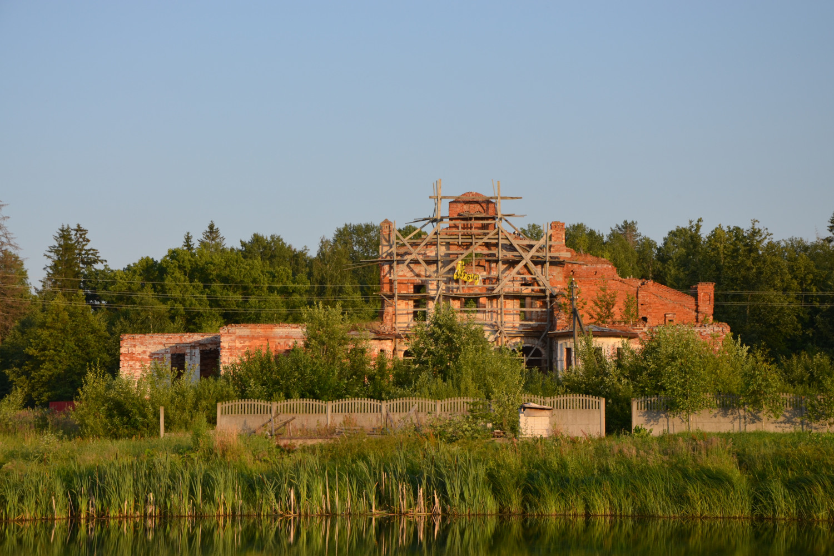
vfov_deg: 14.7
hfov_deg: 21.9
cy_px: 278
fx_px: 2154
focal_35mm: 93
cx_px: 417
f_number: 8
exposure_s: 1/250
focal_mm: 62
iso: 180
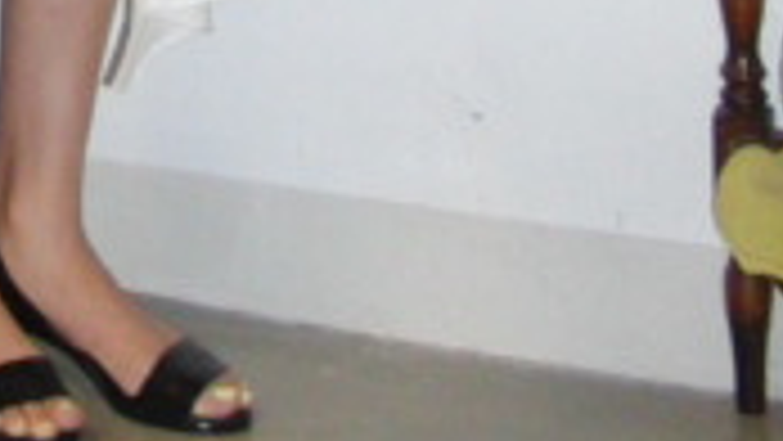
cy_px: -914
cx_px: -243
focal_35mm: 148
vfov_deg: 7.2
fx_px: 3074
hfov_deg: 13.9
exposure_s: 1/60
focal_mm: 6.42
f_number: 3.6
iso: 400
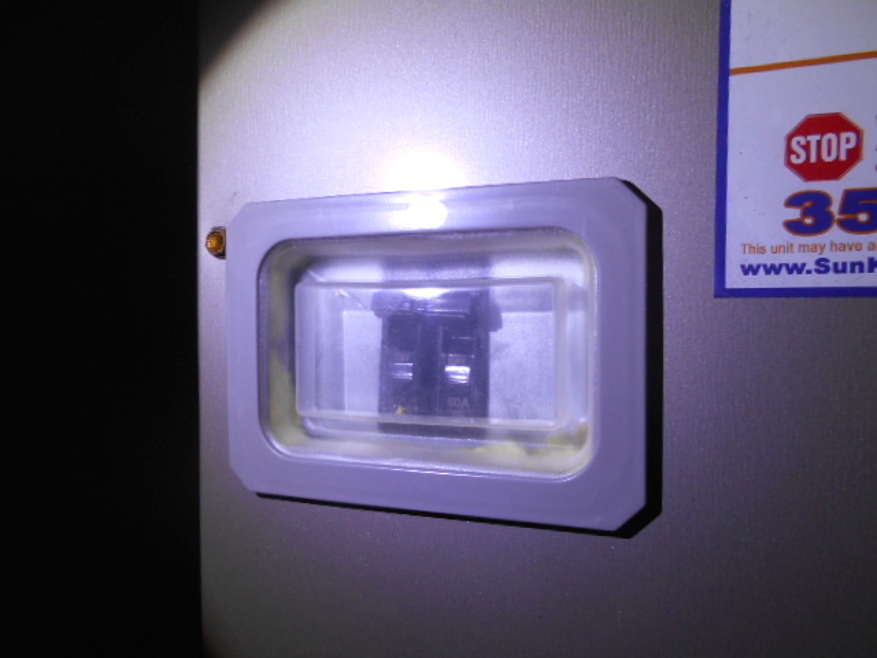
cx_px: 438
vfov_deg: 53.1
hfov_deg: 67.3
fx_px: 659
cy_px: 329
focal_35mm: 26
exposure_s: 1/80
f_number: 3.2
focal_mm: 4.6
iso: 80
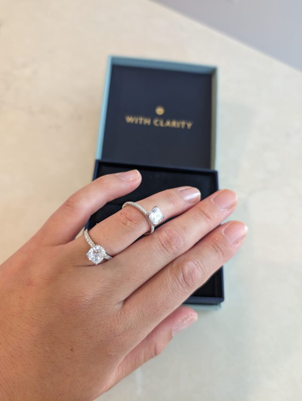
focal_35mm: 24
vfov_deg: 71.5
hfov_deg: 56.9
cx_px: 151
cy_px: 200
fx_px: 278
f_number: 1.68
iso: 76
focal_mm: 6.9
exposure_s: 1/40
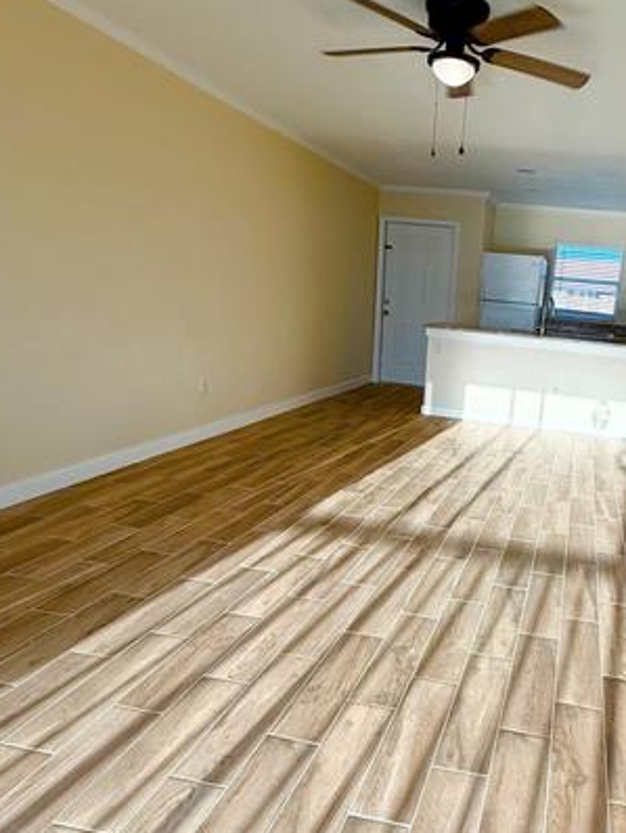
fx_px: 650
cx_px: 479
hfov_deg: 49.1
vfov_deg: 64.9
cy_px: 488
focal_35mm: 27
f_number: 2.2
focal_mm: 2.22
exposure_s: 1/192
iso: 64
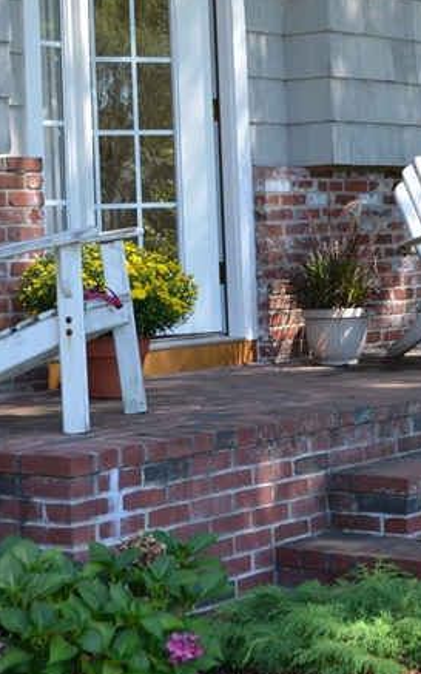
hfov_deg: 13.0
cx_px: 367
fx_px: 1836
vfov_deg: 20.7
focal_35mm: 100
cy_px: 245
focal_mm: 28
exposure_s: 1/125
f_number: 5.6
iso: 200
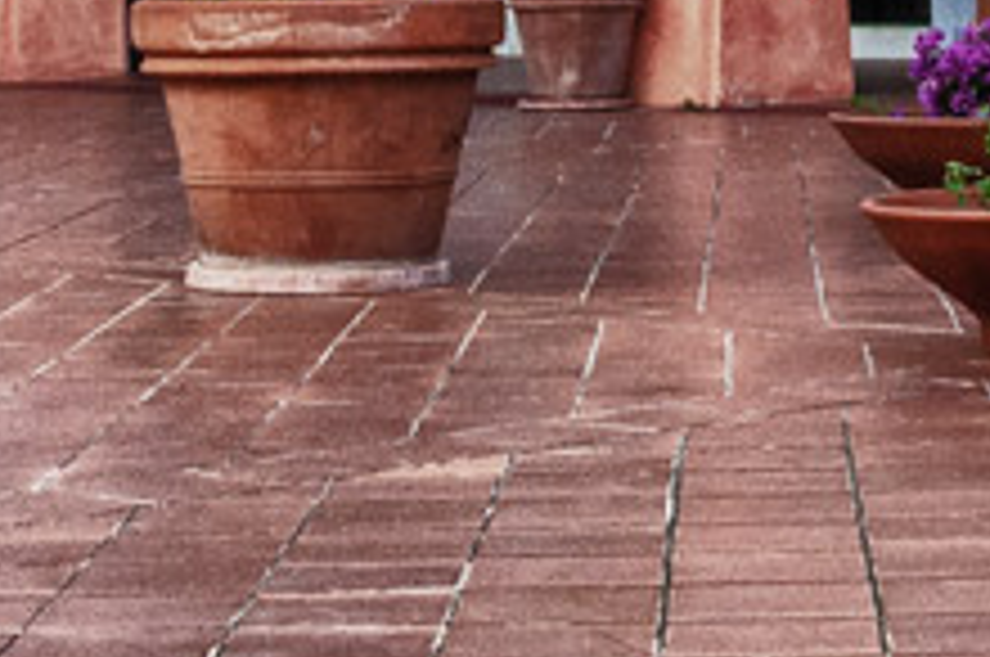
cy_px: -902
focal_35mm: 147
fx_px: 4037
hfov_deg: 14.0
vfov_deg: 8.5
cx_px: 670
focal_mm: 18
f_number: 14
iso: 400
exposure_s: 1/125
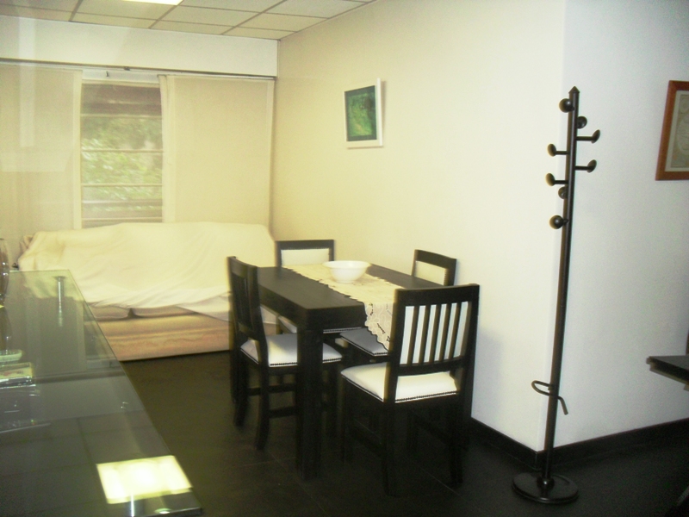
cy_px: 258
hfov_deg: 52.6
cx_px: 344
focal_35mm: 35
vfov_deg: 40.7
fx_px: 697
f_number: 3.2
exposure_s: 1/45
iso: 200
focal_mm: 6.3
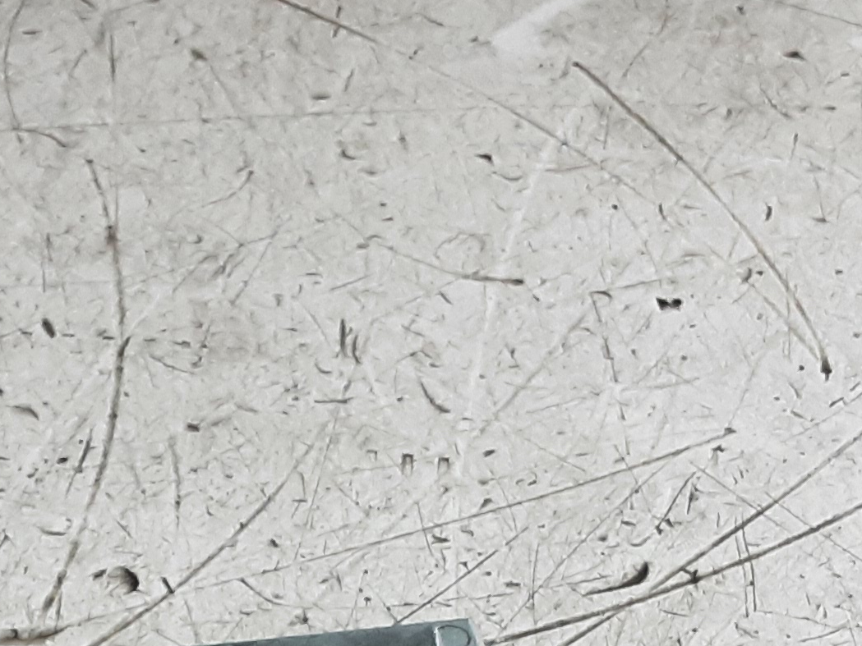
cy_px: 986
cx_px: 264
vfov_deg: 16.0
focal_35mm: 84
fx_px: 2092
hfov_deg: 23.1
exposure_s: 1/50
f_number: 1.9
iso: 125
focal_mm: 2.91
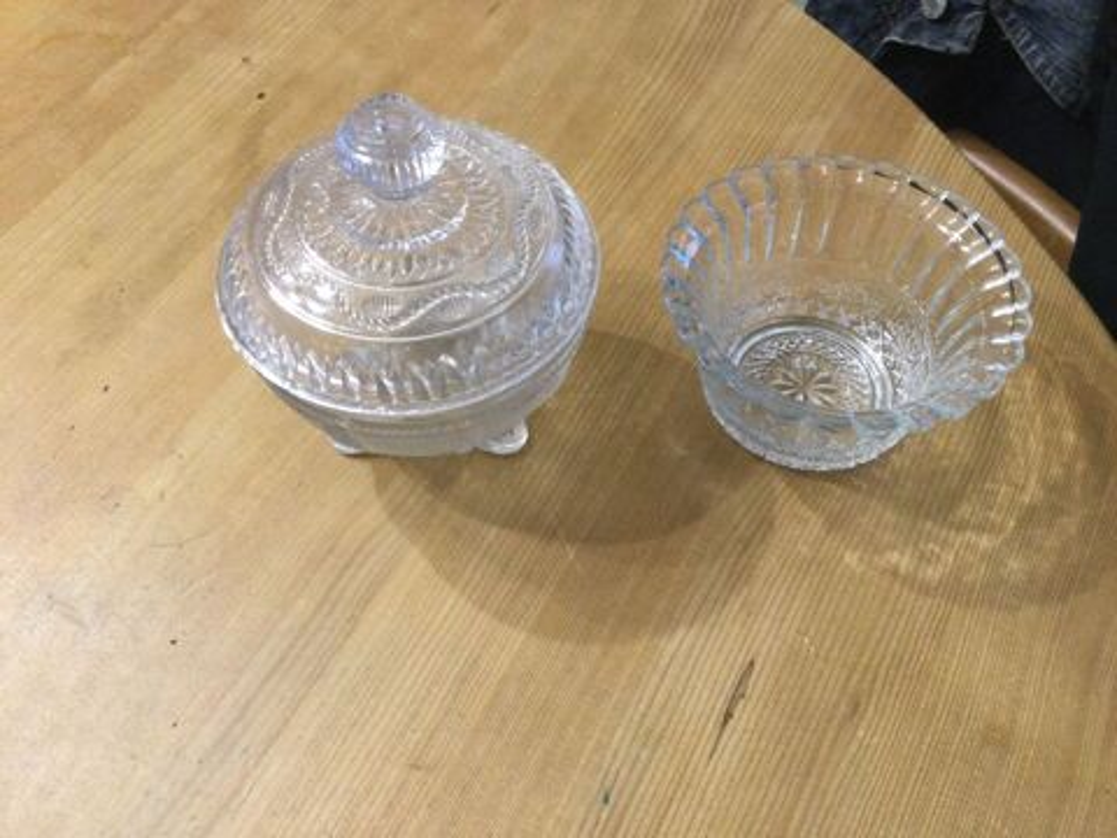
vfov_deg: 45.4
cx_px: 558
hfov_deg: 58.4
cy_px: 419
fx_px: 1000
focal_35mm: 31
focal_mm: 3.3
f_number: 2.4
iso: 200
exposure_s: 1/20
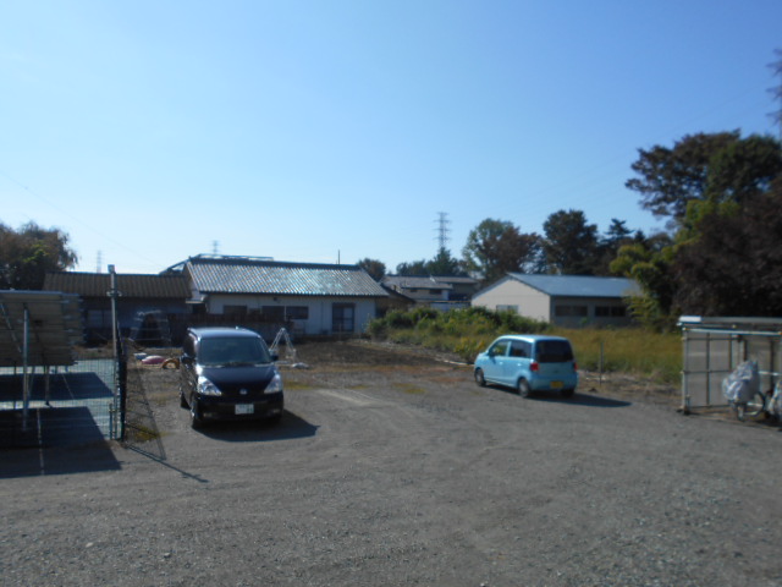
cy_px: 294
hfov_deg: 67.3
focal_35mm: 26
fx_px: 587
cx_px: 391
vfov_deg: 53.1
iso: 80
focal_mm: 4.6
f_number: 3.2
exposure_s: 1/1250
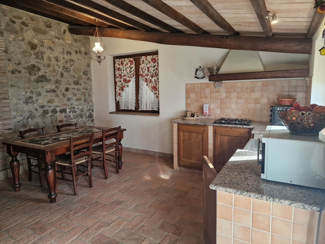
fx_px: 216
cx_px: 162
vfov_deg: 58.9
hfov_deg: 73.9
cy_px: 122
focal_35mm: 23
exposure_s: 1/100
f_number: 1.8
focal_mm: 6.4
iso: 200
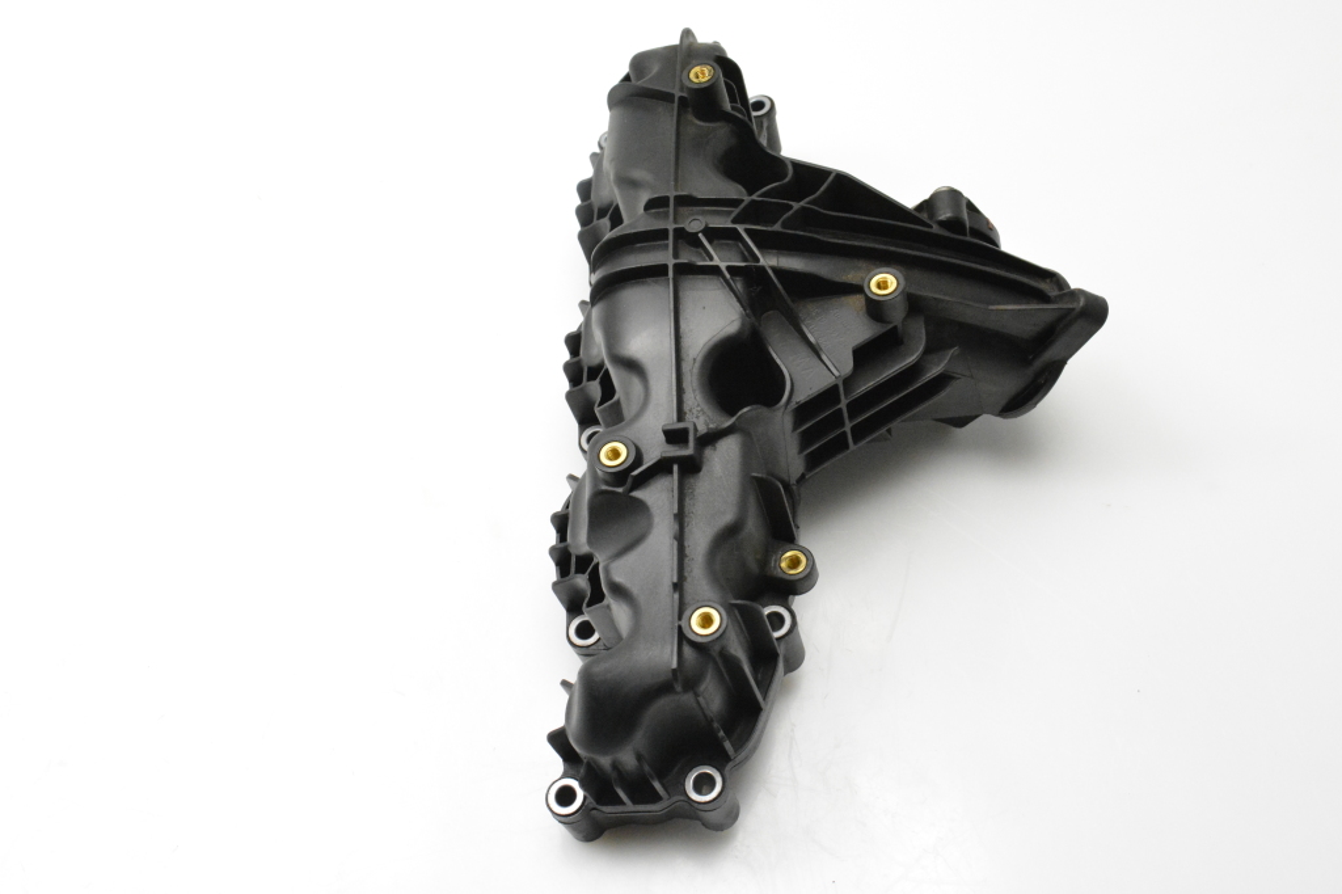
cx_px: 671
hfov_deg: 53.1
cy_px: 447
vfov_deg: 36.8
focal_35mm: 36
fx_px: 1341
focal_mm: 24
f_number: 11
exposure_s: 1/500
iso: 6400
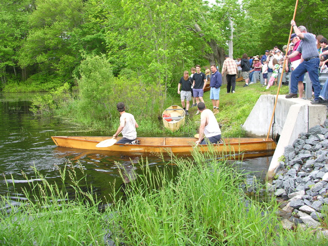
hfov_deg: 52.6
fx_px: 332
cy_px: 123
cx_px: 164
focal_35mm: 35
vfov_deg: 40.7
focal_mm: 8.9
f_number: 3.6
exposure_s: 1/71.2
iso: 50
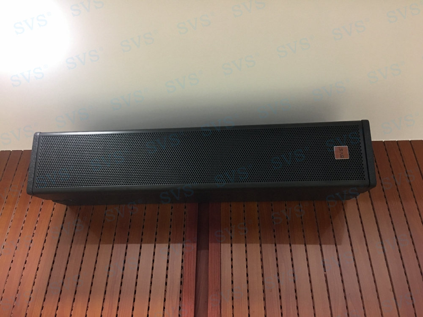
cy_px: 158
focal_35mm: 29
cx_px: 212
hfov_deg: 61.7
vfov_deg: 48.2
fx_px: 354
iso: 100
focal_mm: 4.15
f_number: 2.2
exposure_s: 1/17
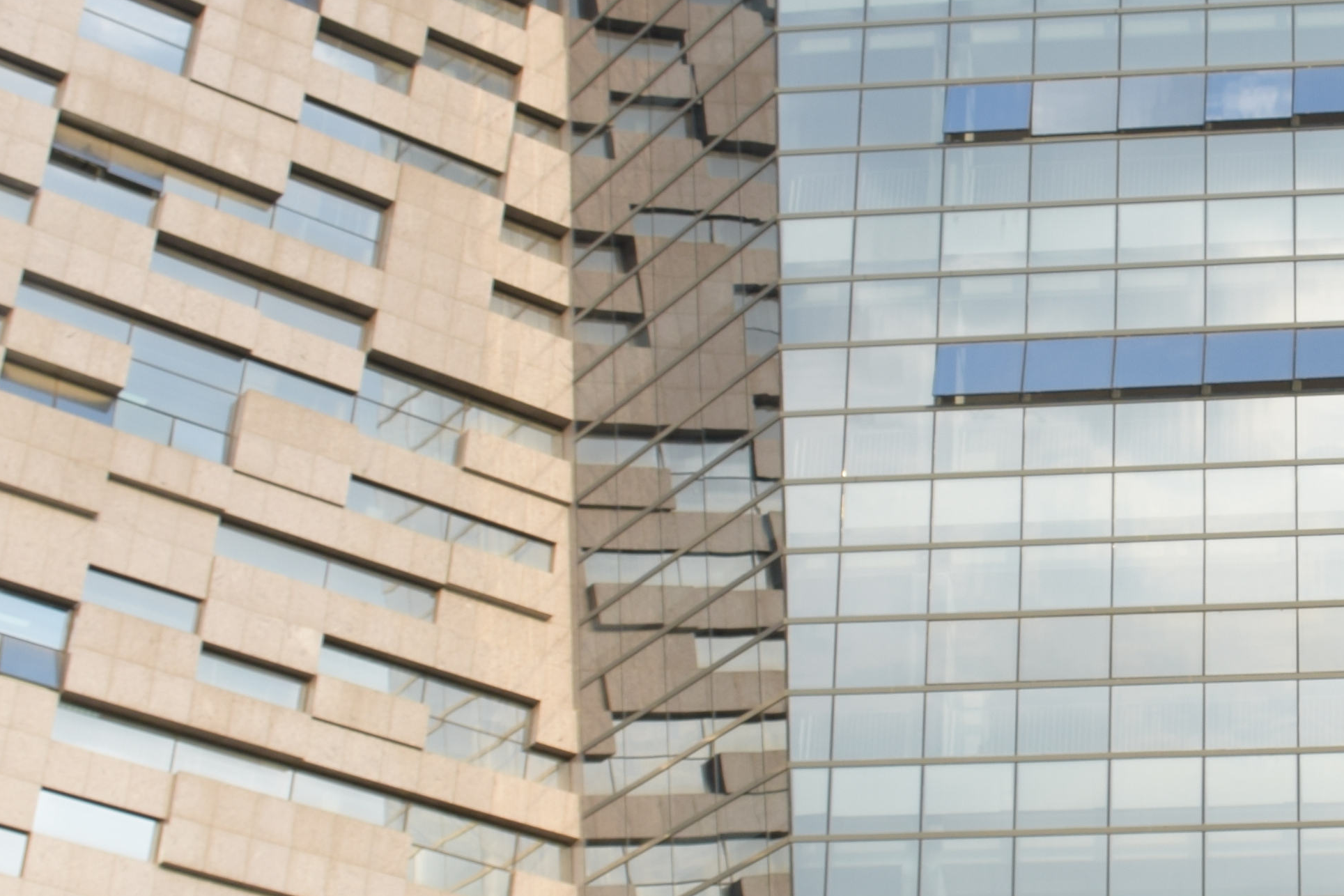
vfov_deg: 16.3
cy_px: 488
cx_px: 1380
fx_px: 3136
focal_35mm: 84
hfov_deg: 23.1
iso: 100
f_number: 9
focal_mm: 18
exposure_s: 1/60
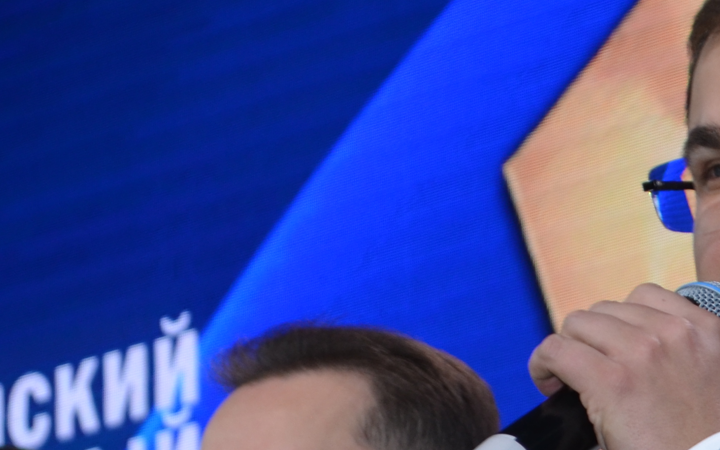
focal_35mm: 279
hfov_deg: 7.4
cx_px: 1084
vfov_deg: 4.7
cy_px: 416
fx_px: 5468
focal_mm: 55
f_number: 5.6
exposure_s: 1/80
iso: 400
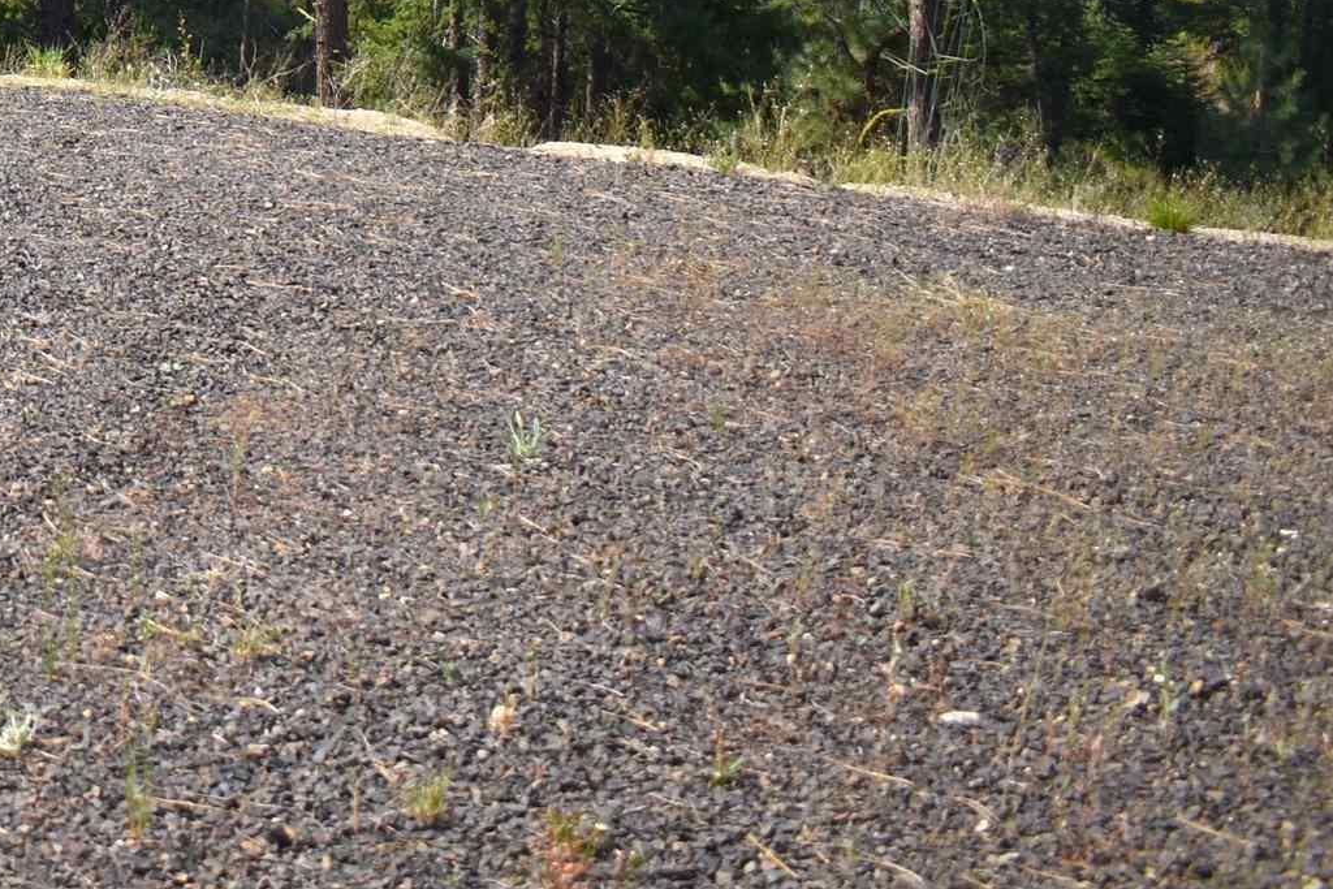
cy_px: -359
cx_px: -292
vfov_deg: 15.8
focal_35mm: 81
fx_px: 2999
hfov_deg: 22.9
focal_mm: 18
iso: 100
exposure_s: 1/1000
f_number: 3.5
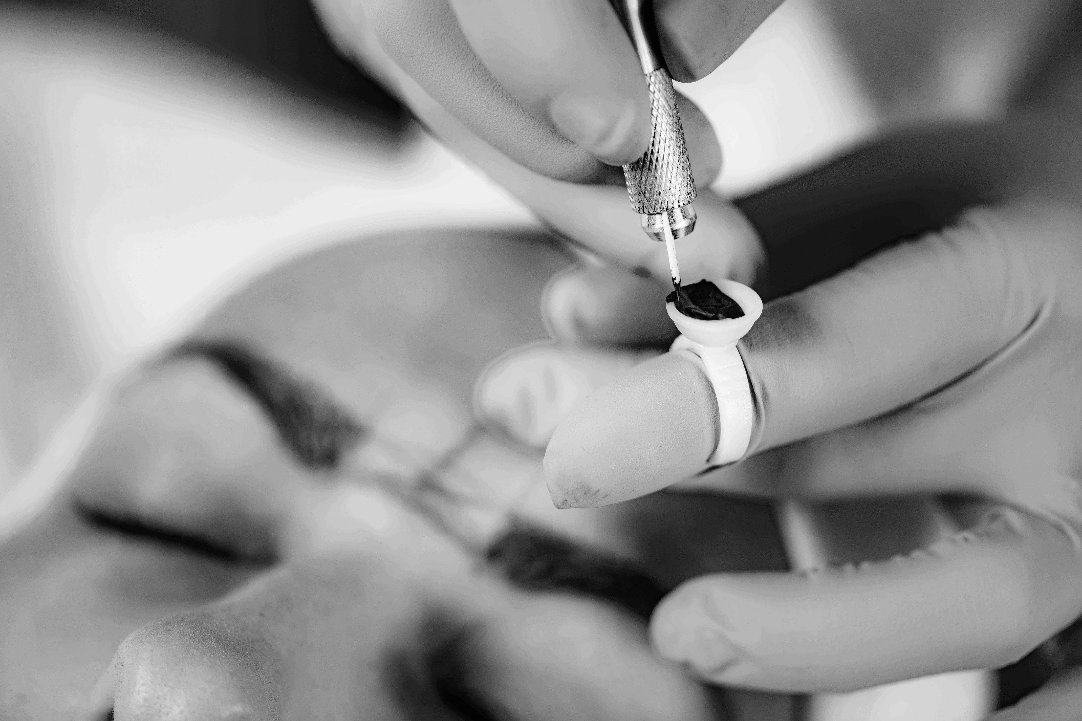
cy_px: 360
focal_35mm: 105
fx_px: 3156
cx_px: 541
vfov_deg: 13.0
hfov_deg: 19.5
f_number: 4
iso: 100
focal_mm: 105
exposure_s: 1/200
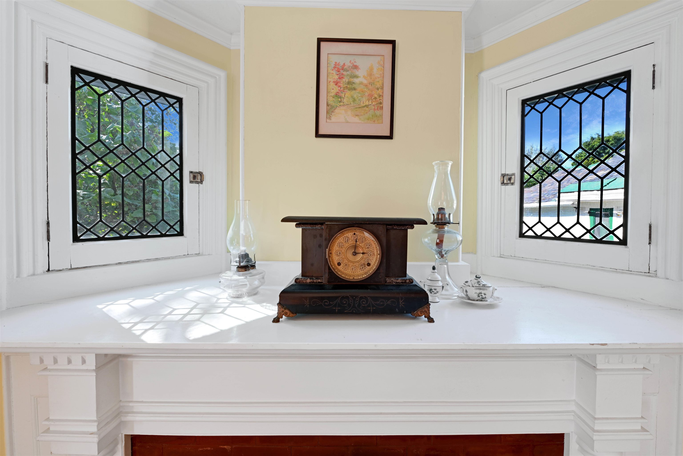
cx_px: 342
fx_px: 266
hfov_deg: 104.3
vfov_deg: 81.2
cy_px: 228
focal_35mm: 14
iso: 400
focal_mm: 14
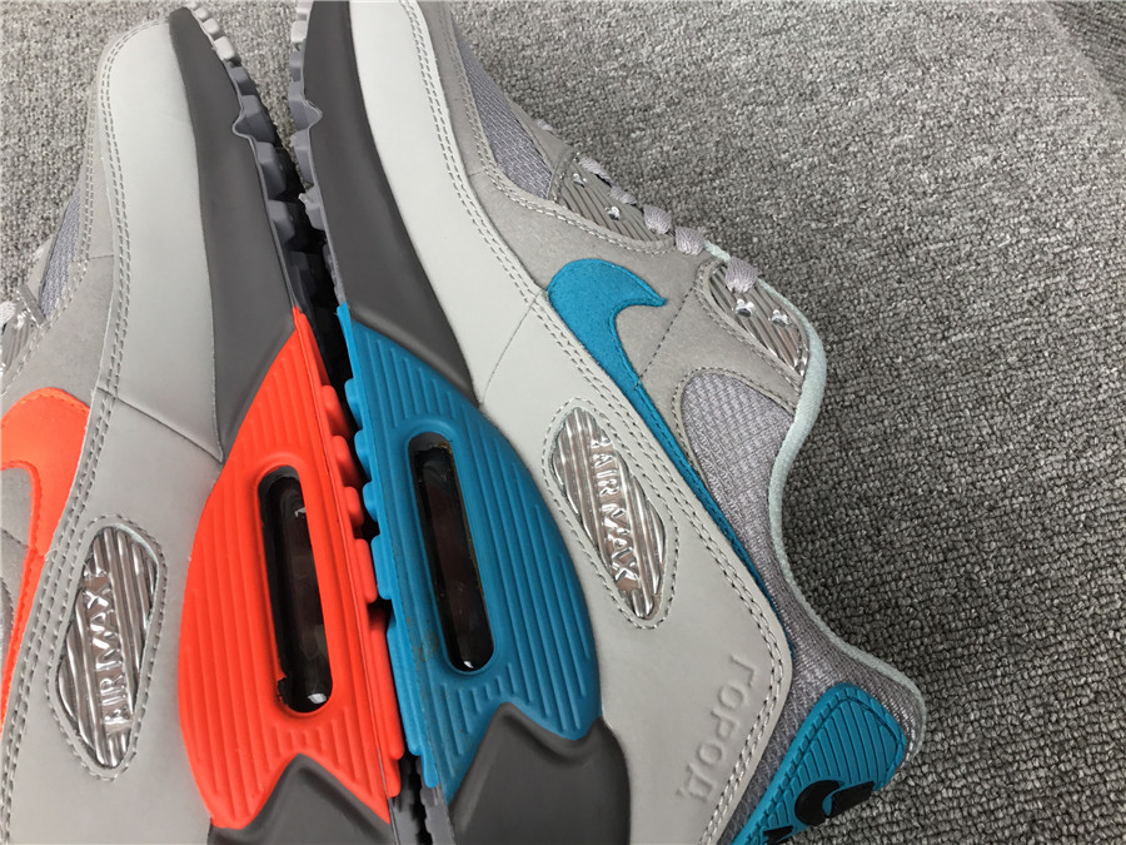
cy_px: 422
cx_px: 563
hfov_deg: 58.4
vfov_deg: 45.4
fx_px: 1008
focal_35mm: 31
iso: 32
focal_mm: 3.3
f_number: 2.4
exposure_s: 1/100
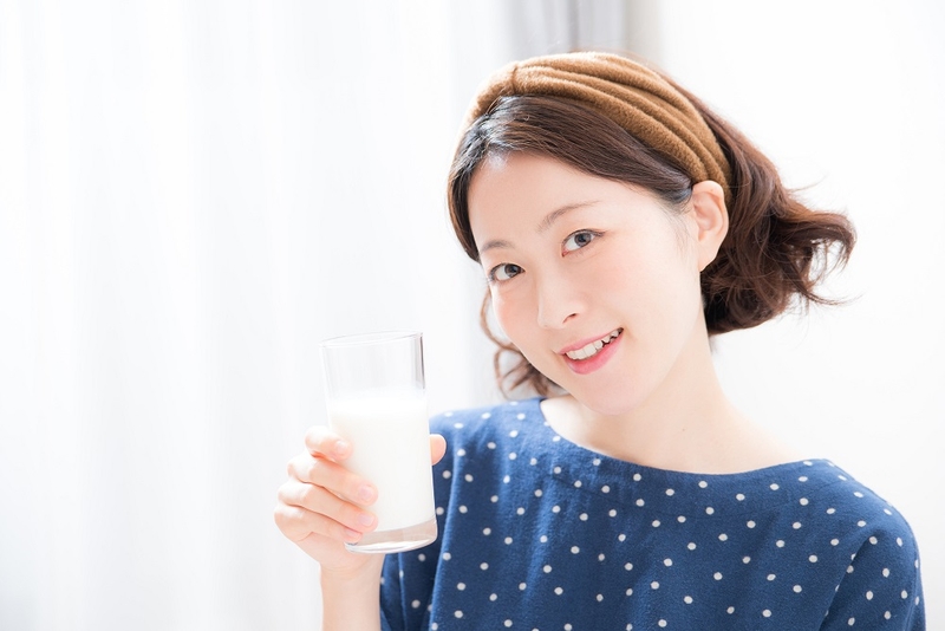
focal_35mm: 75
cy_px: 316
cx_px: 472
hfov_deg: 27.0
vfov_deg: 18.2
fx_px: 1969
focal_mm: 75
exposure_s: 1/125
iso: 400
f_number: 3.5
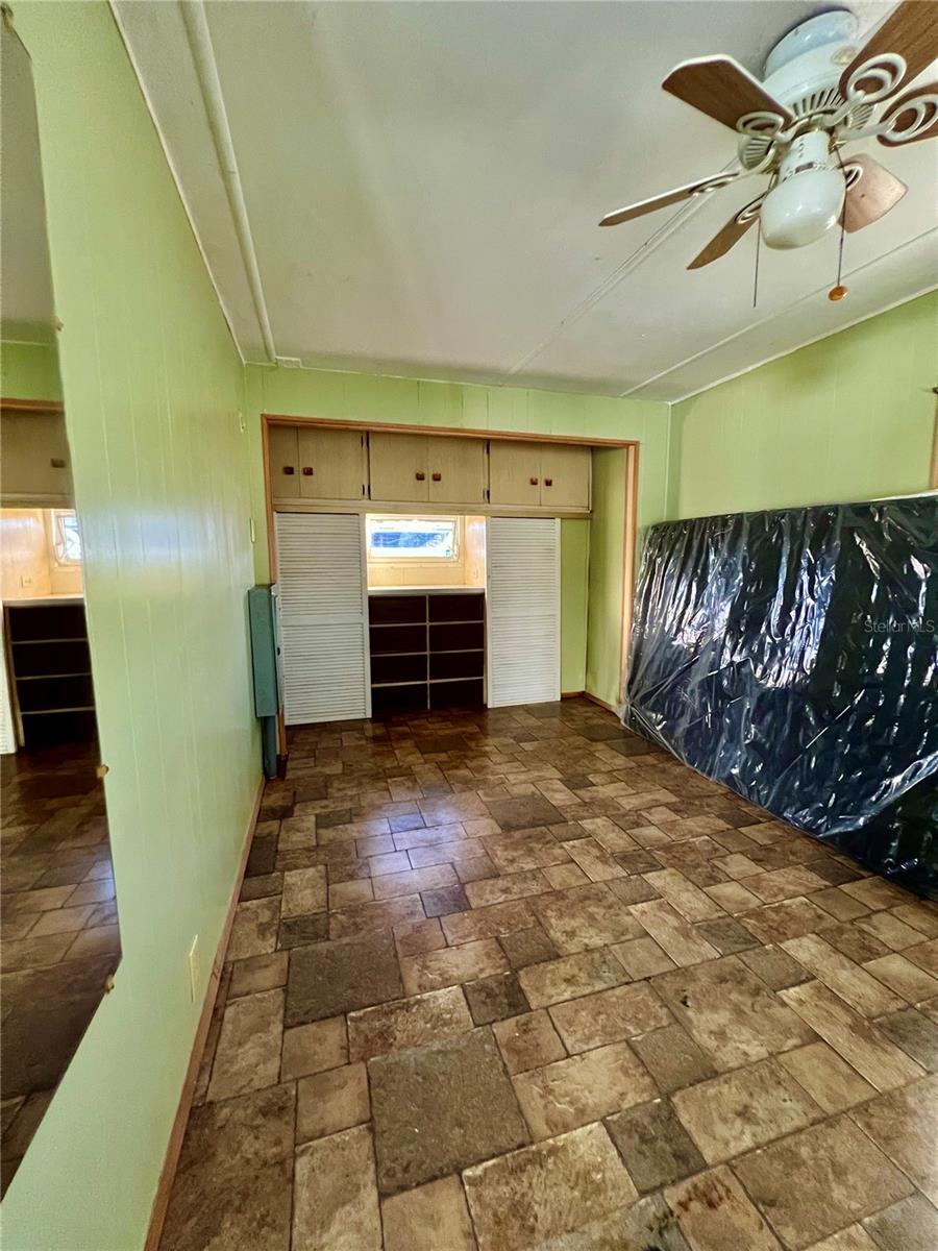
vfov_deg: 106.2
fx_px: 470
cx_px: 469
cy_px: 626
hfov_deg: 89.9
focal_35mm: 13
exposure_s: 1/60
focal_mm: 1.57
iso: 400
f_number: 1.8
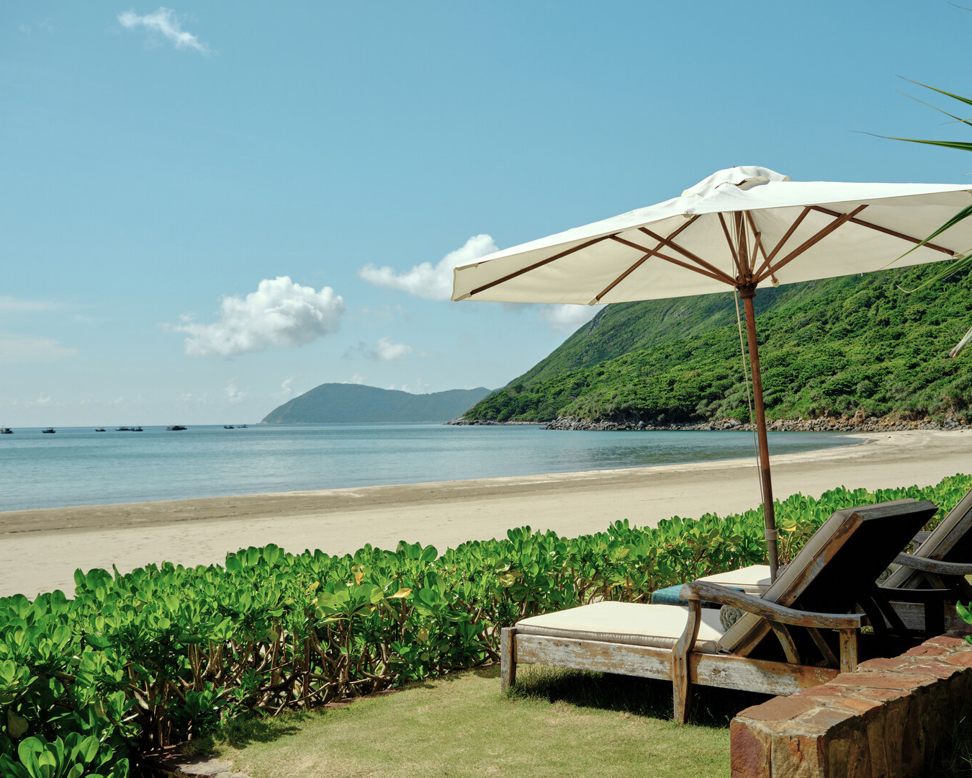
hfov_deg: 45.6
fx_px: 1151
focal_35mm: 40
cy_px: 404
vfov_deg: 37.3
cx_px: 570
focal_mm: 21.2
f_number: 5.6
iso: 125
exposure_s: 1/1000
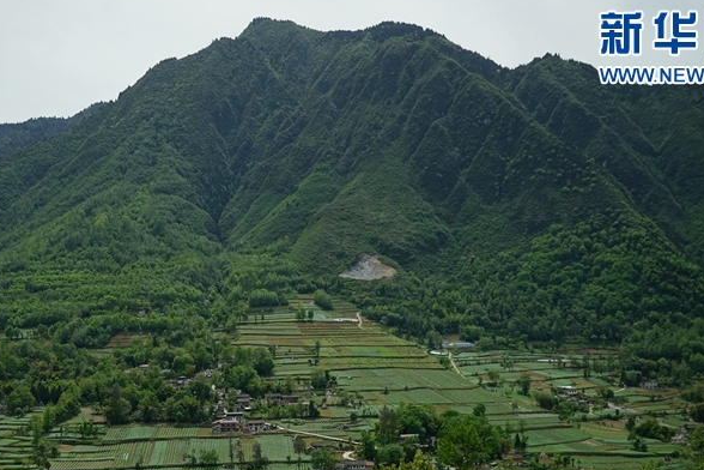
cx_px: 308
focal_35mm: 49
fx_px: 958
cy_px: 303
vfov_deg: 27.4
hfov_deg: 40.3
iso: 100
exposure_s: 1/640
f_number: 4
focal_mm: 36
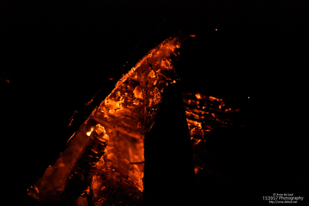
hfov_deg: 37.8
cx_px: 154
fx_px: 451
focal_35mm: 52
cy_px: 103
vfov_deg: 25.8
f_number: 2
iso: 640
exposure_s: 1/1250
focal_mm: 35
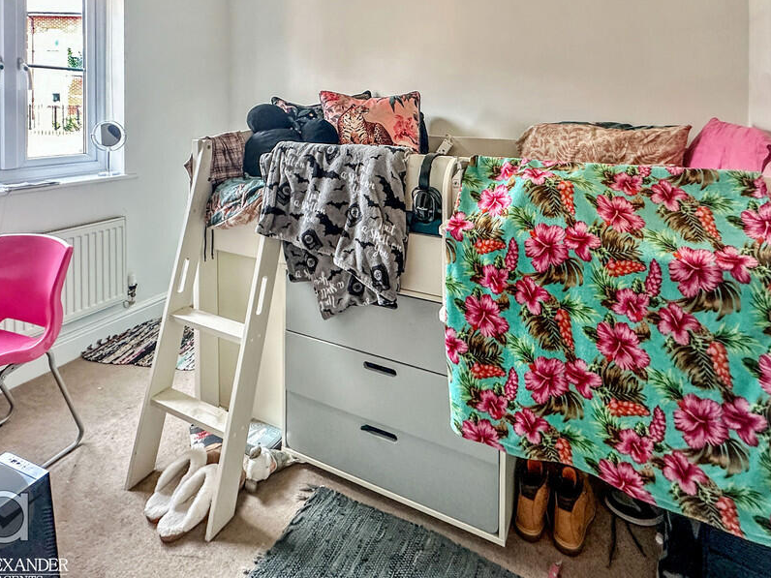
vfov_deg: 70.4
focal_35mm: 18
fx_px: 401
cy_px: 214
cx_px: 416
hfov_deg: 87.6
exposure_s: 1/75
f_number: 2.2
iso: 320
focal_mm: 2.22
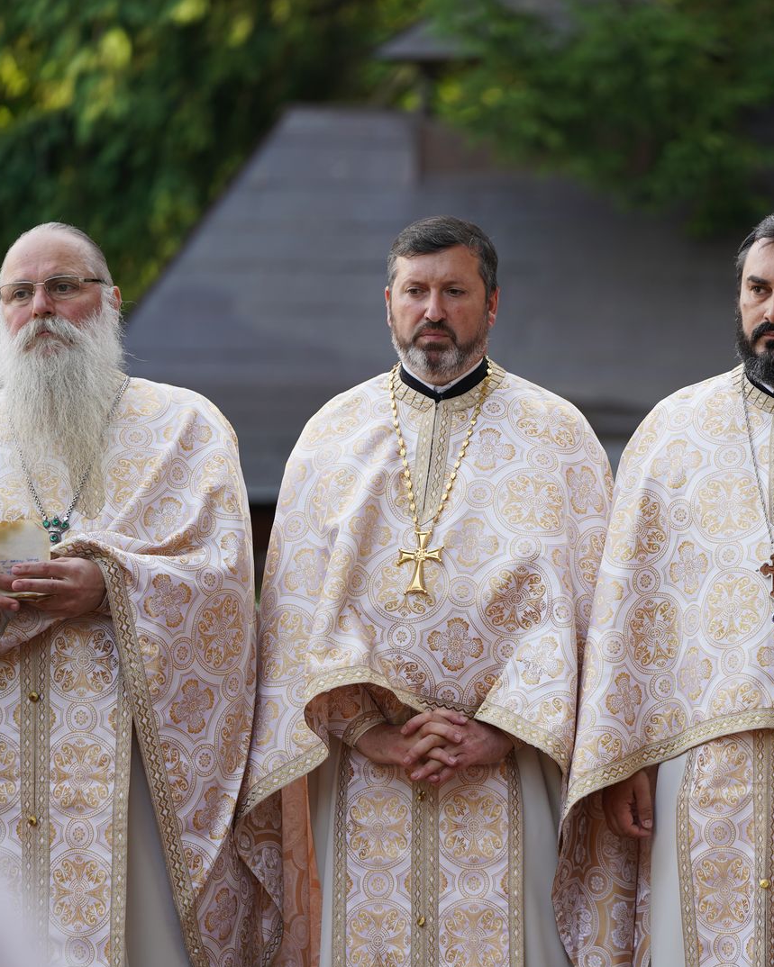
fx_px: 5756
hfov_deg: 7.7
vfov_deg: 9.6
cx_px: 622
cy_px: 484
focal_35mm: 201
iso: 160
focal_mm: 142
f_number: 2.8
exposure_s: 1/320
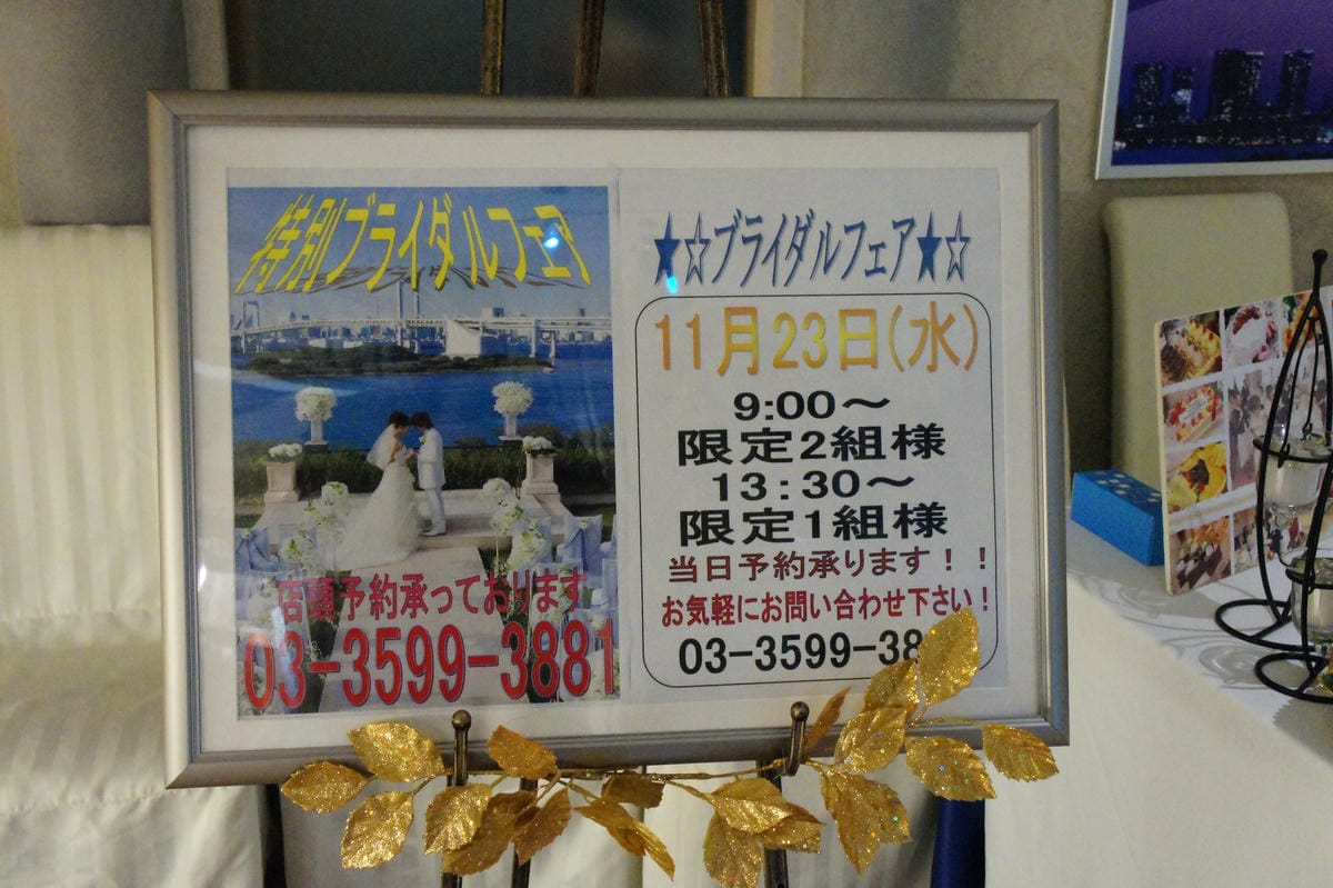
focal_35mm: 39
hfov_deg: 49.6
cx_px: 666
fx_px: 1443
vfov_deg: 34.2
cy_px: 444
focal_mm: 26
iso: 6400
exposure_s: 1/40
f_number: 6.3
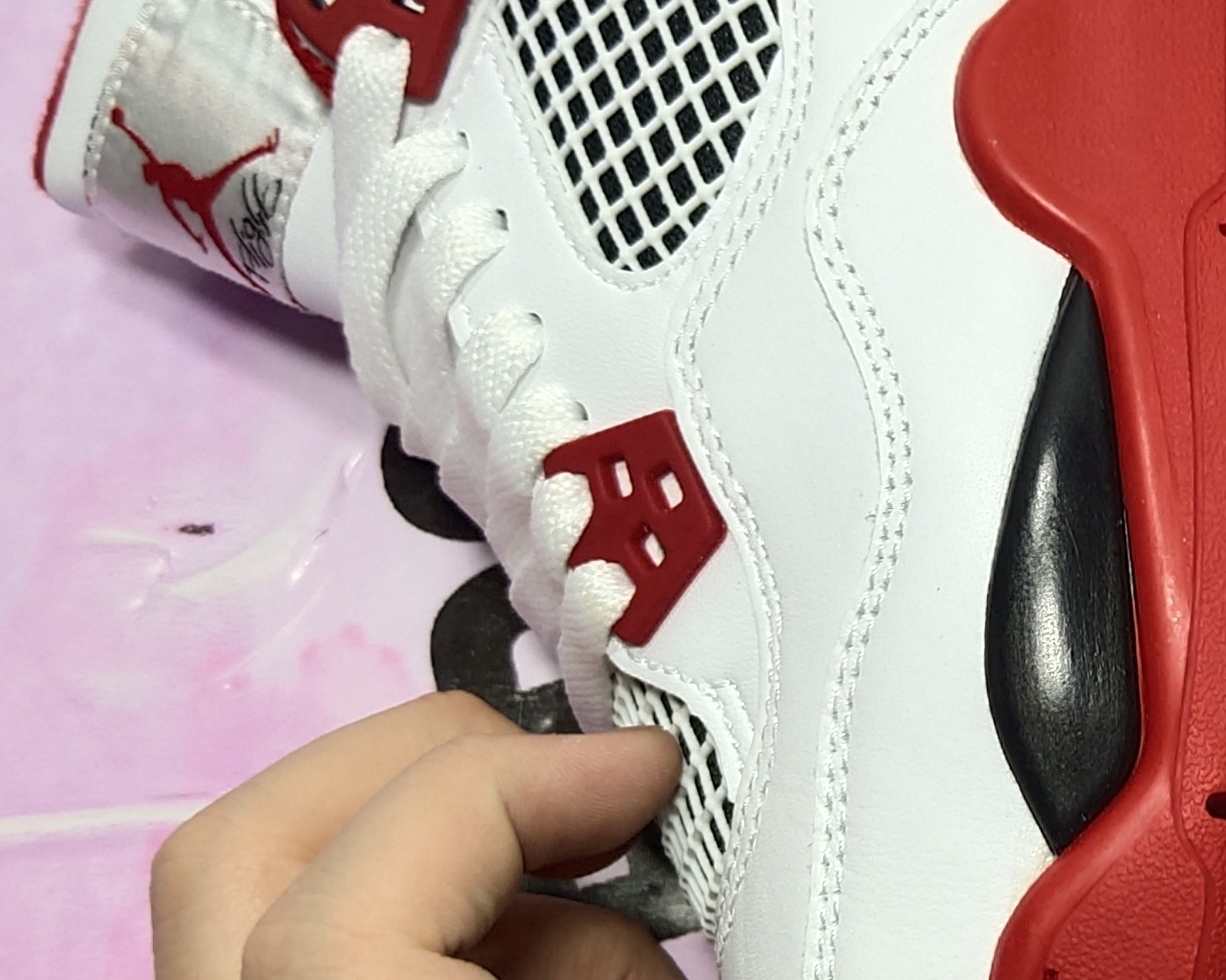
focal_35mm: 81
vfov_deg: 18.9
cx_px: 1251
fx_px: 2939
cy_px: 479
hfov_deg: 22.6
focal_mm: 4.35
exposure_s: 1/1853
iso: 50
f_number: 1.79
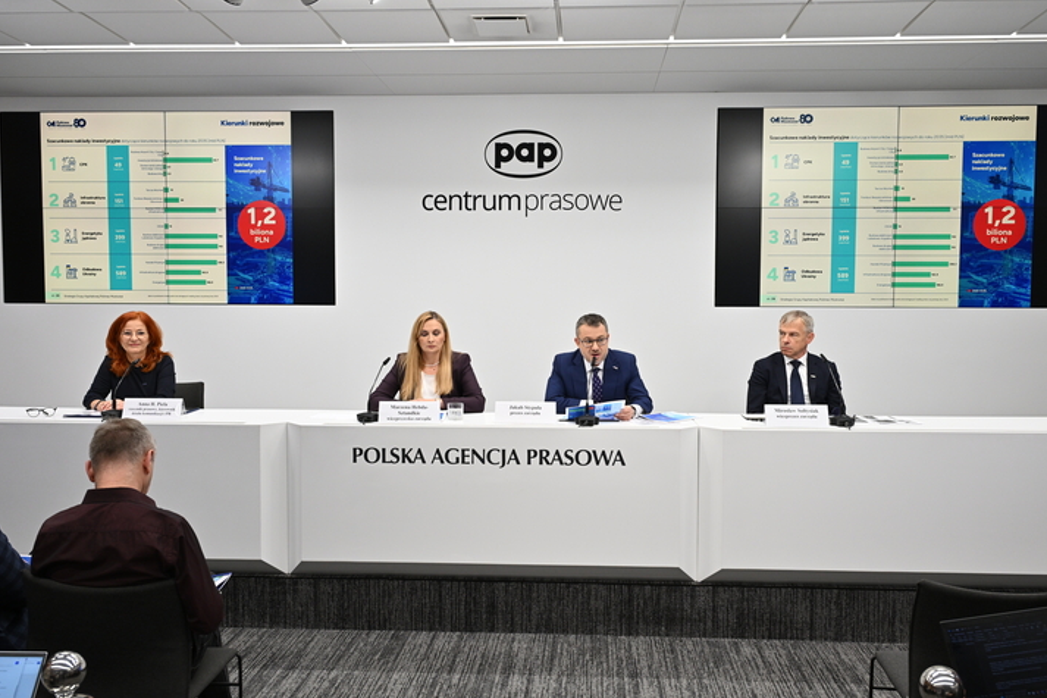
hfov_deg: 60.3
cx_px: 538
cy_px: 340
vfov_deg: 42.3
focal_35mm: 31
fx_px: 901
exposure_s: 1/160
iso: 800
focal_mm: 30
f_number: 5.6
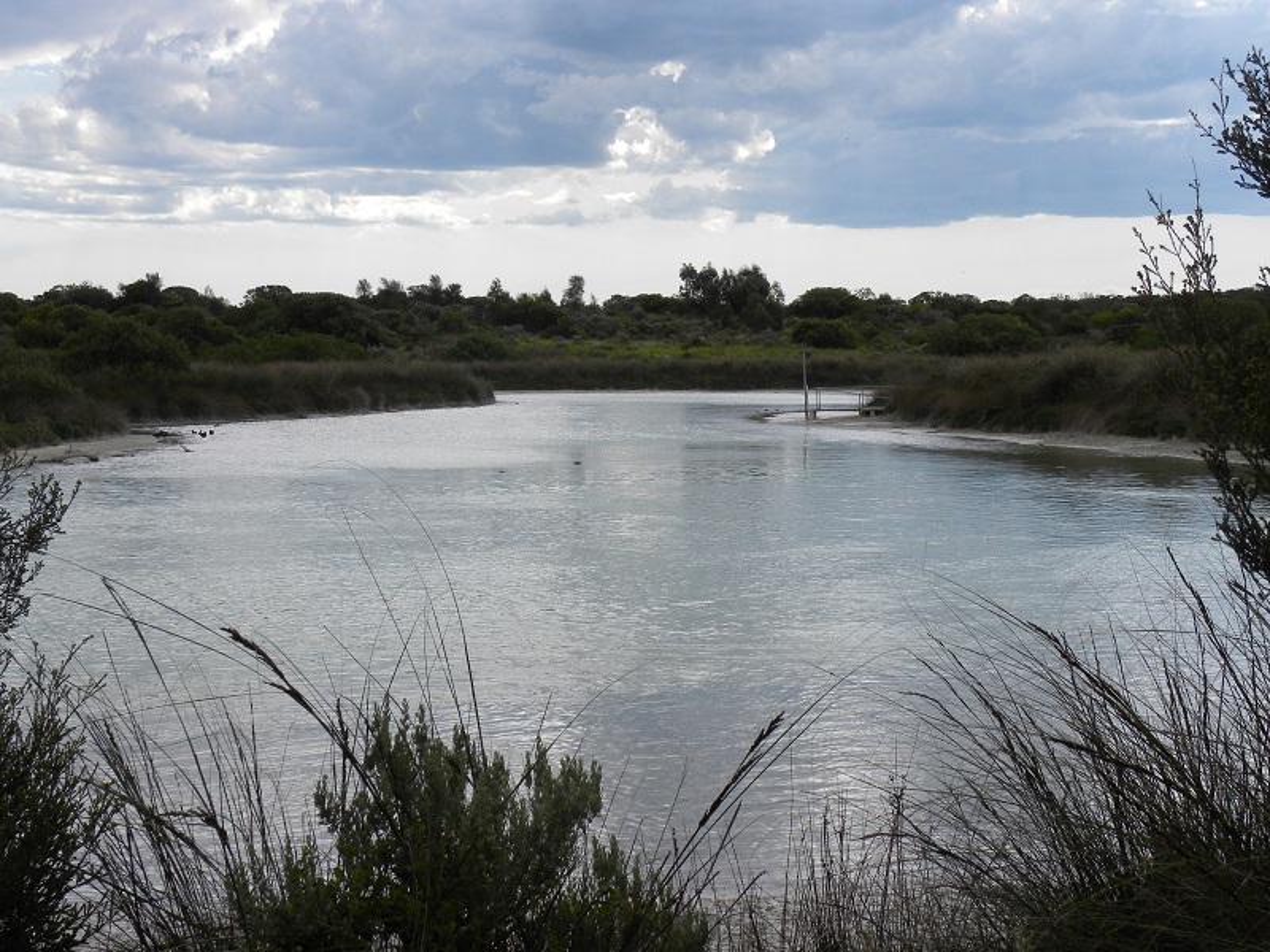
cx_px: 635
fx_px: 2752
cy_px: 476
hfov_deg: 26.0
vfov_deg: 19.6
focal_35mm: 75
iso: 64
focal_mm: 13.4
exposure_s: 1/328
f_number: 6.3
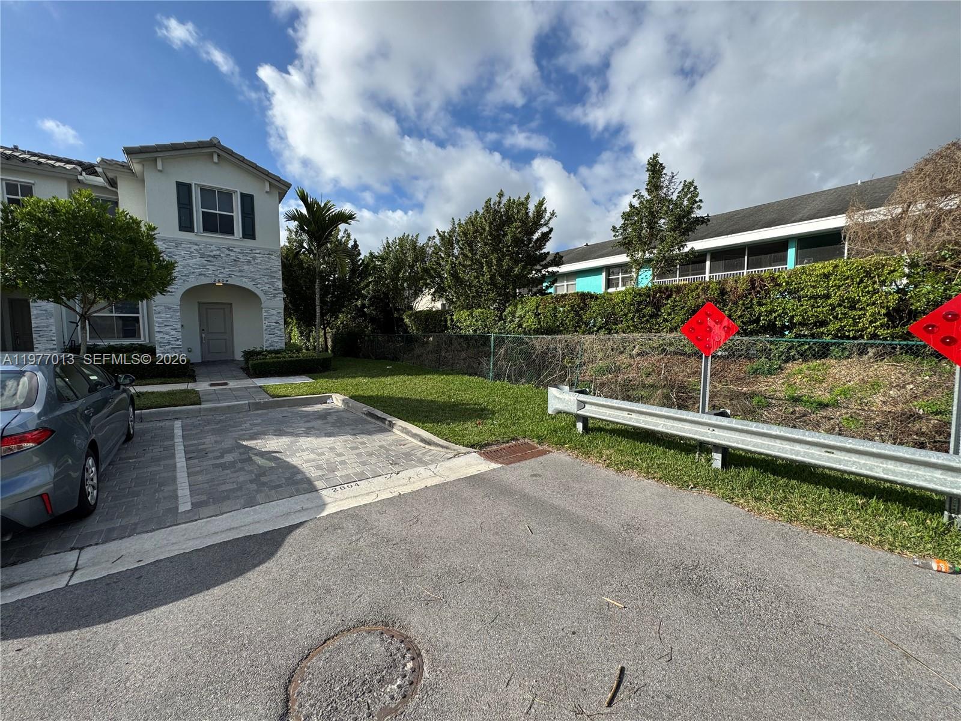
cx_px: 480
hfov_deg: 102.1
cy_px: 360
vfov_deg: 85.7
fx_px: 389
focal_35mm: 14
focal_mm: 2.22
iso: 50
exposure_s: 1/1567
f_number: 2.2
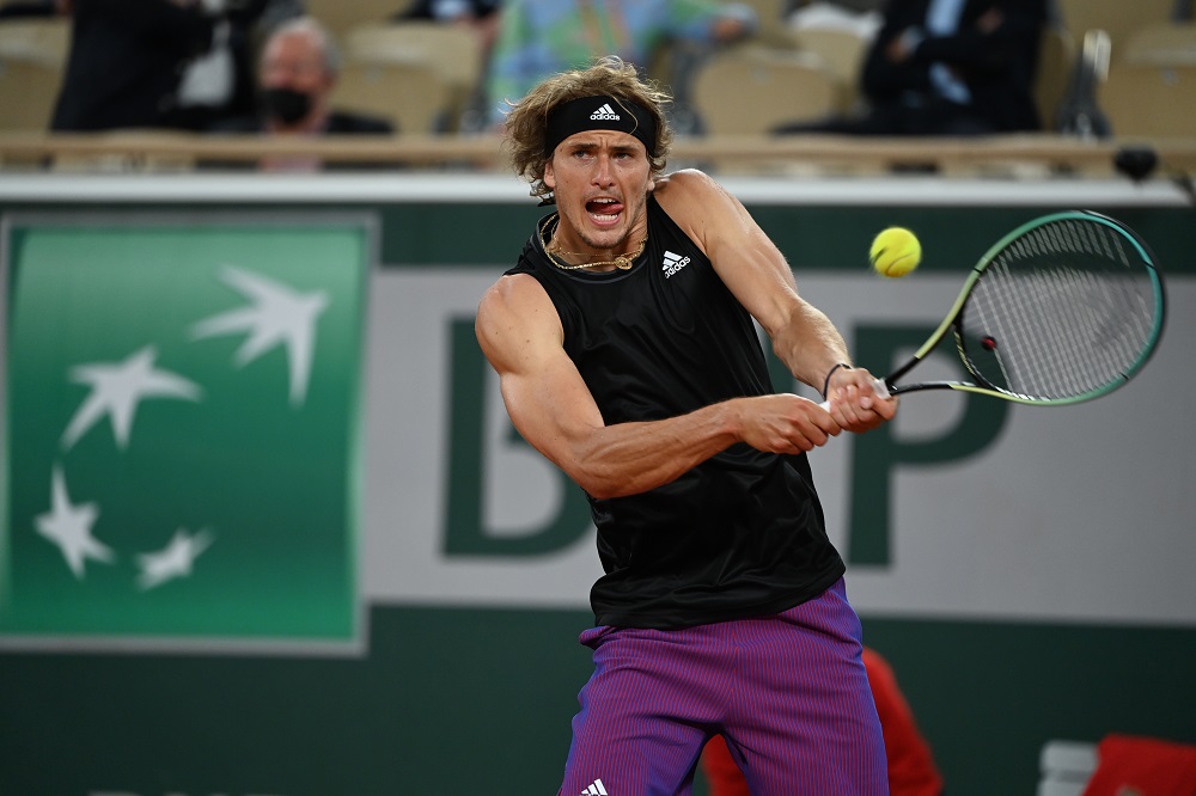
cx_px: 598
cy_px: 398
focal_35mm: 330
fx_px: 10959
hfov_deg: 6.2
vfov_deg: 4.2
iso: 2000
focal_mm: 330
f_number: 4
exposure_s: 1/1600
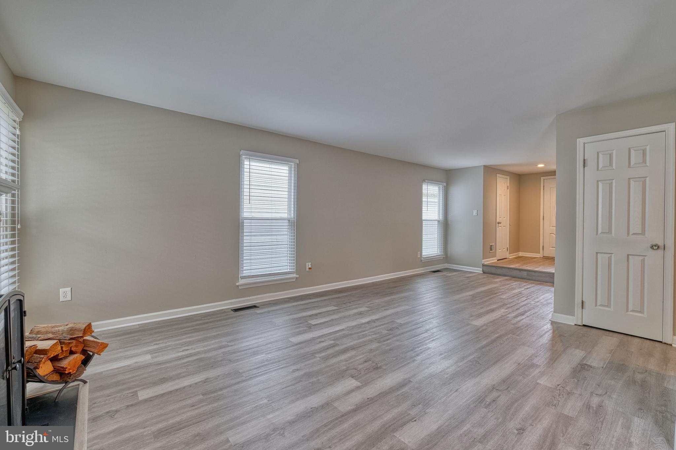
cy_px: 225
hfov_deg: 100.4
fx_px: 282
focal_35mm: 15
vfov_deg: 77.3
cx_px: 338
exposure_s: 1/7
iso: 400
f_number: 8
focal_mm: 10
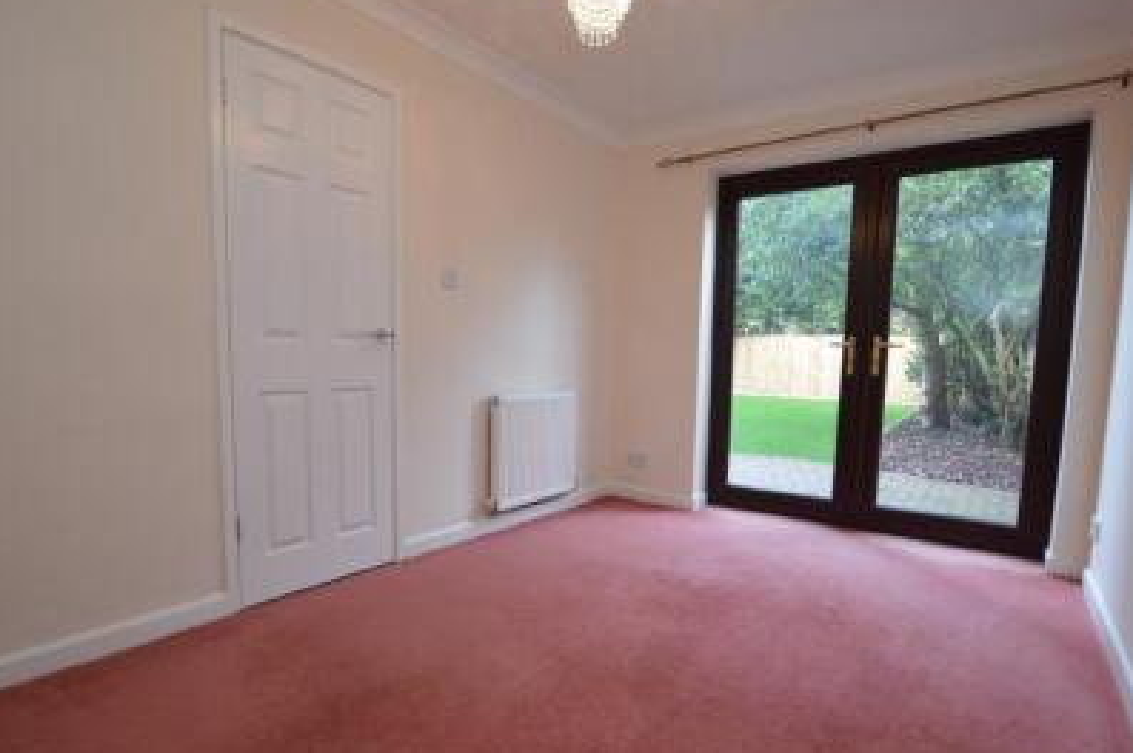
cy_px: 415
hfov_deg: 89.9
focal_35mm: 18
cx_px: 531
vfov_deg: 67.1
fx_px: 566
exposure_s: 1/60
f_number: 3.5
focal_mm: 10
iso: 450
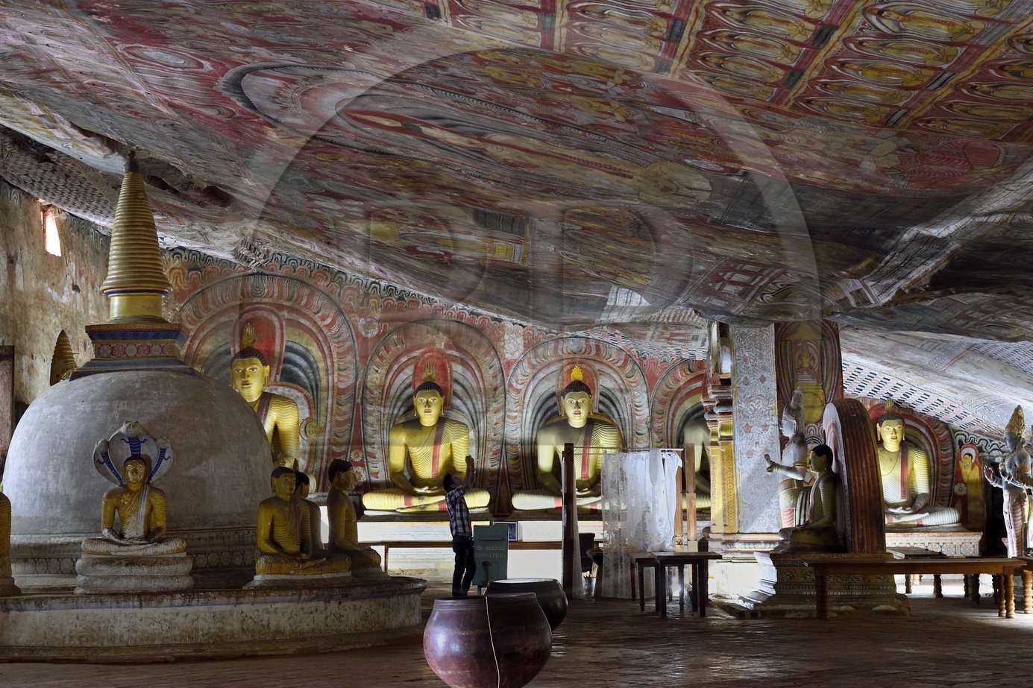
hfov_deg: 30.1
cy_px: 324
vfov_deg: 20.3
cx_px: 513
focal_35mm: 67
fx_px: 1922
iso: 800
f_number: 8
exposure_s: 1.3
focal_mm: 58
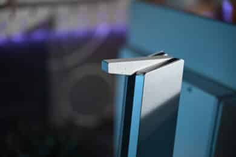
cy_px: 78
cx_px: 118
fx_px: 492
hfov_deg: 27.0
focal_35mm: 75
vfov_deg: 18.2
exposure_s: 1/320
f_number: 2.8
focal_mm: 75
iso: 320
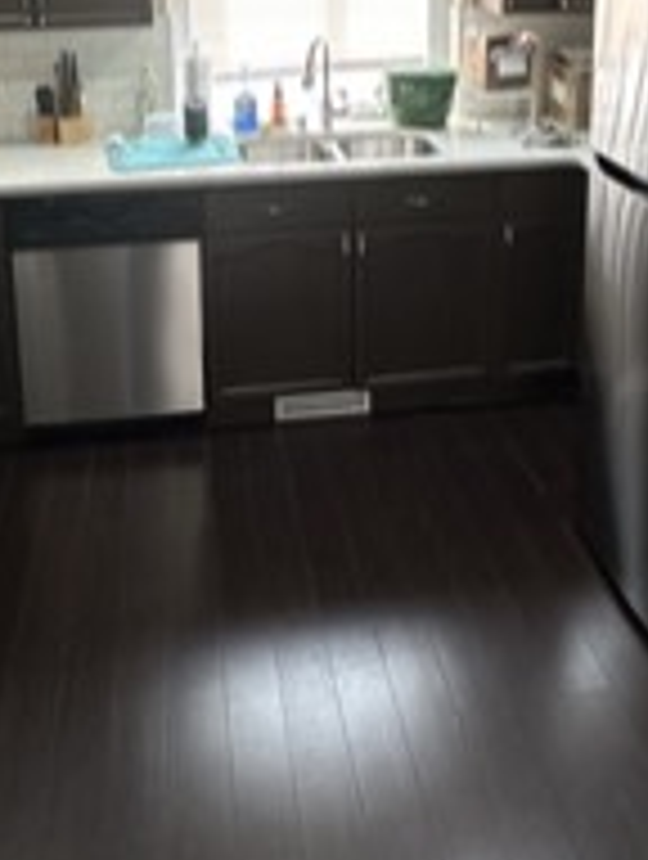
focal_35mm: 39
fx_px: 970
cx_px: 306
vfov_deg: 43.5
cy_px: 79
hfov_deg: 36.9
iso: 200
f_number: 2.2
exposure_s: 1/120
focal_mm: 2.22
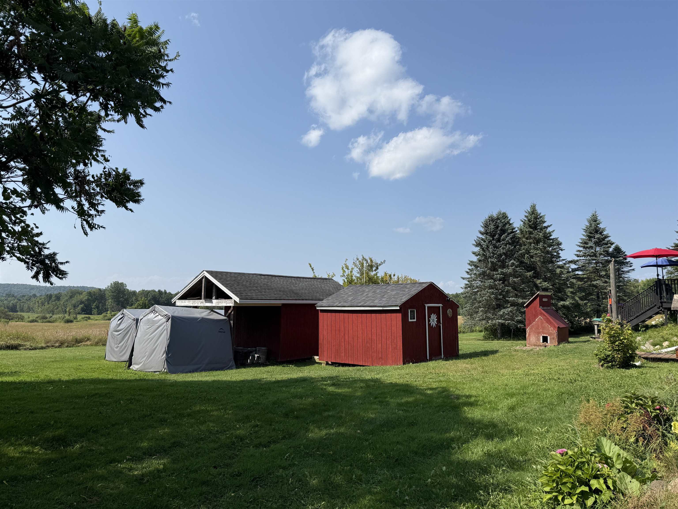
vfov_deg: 56.8
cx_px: 339
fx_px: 470
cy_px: 254
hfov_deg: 71.6
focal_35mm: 24
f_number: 1.78
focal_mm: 6.76
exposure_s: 1/5714
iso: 80
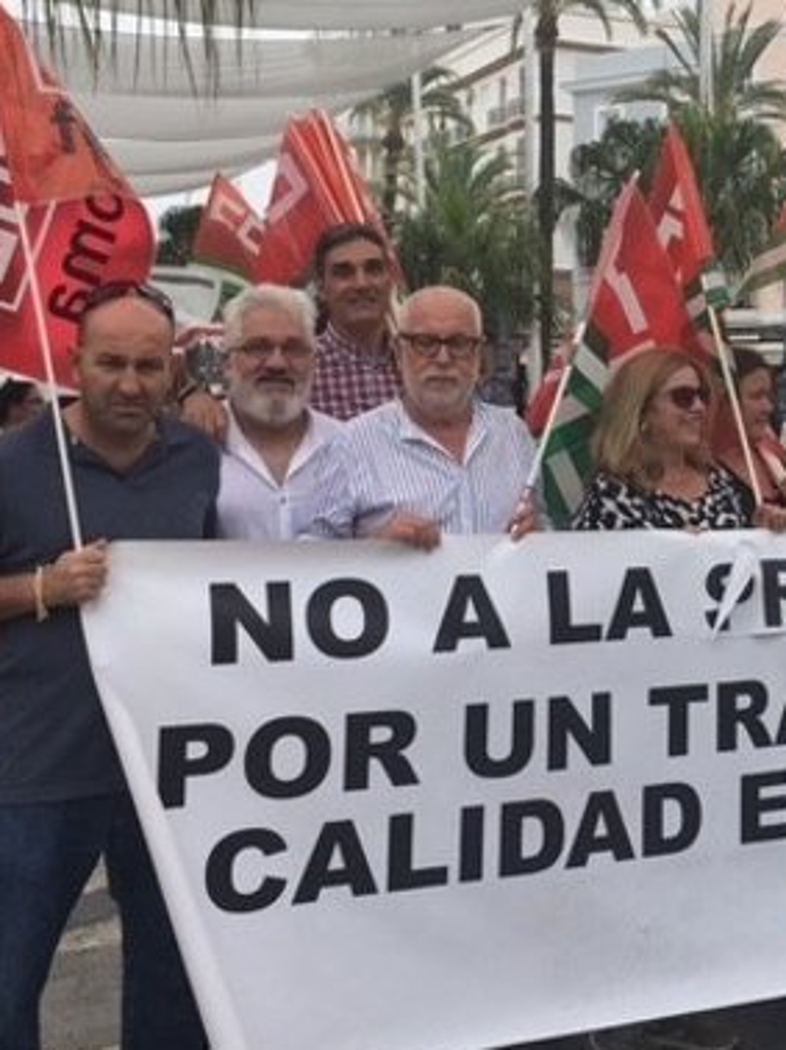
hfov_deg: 26.8
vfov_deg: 36.0
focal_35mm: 53
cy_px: 408
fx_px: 1606
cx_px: 669
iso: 25
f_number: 2.2
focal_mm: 4.15
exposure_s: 1/519
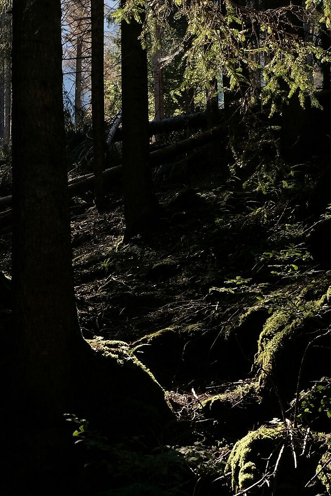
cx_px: 66
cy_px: 291
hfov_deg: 19.5
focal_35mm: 69
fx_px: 952
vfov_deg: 29.2
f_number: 6.4
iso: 800
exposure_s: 1/180
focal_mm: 18
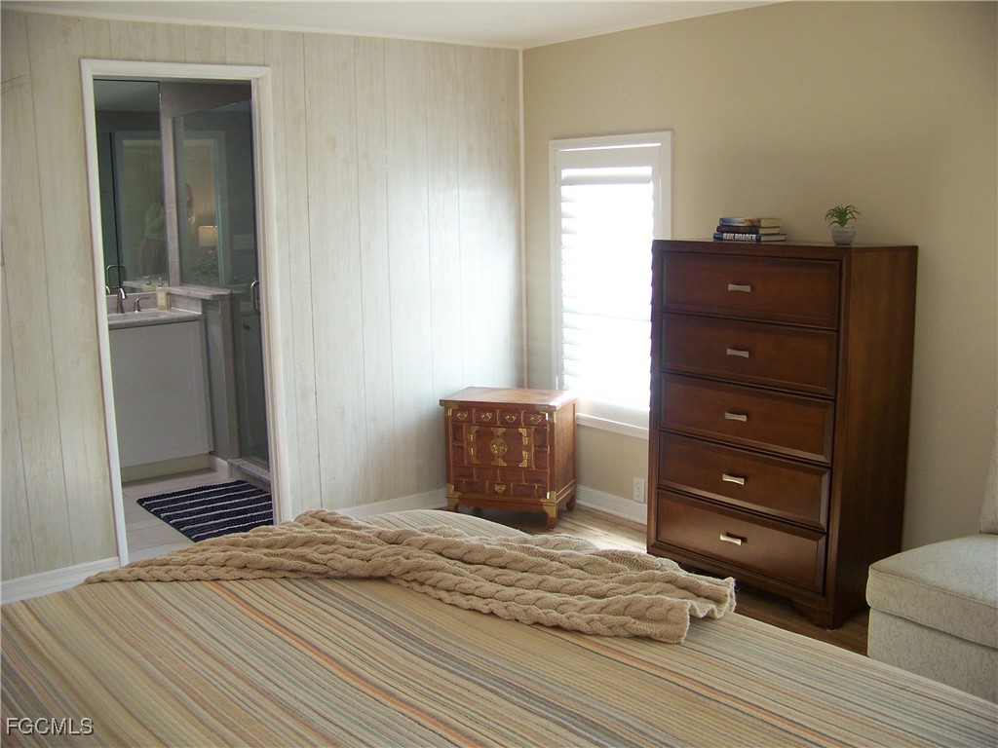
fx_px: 1038
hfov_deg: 51.4
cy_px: 374
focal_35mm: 36
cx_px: 499
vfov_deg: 39.7
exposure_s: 1/30
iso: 125
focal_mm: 5.85
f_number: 2.8
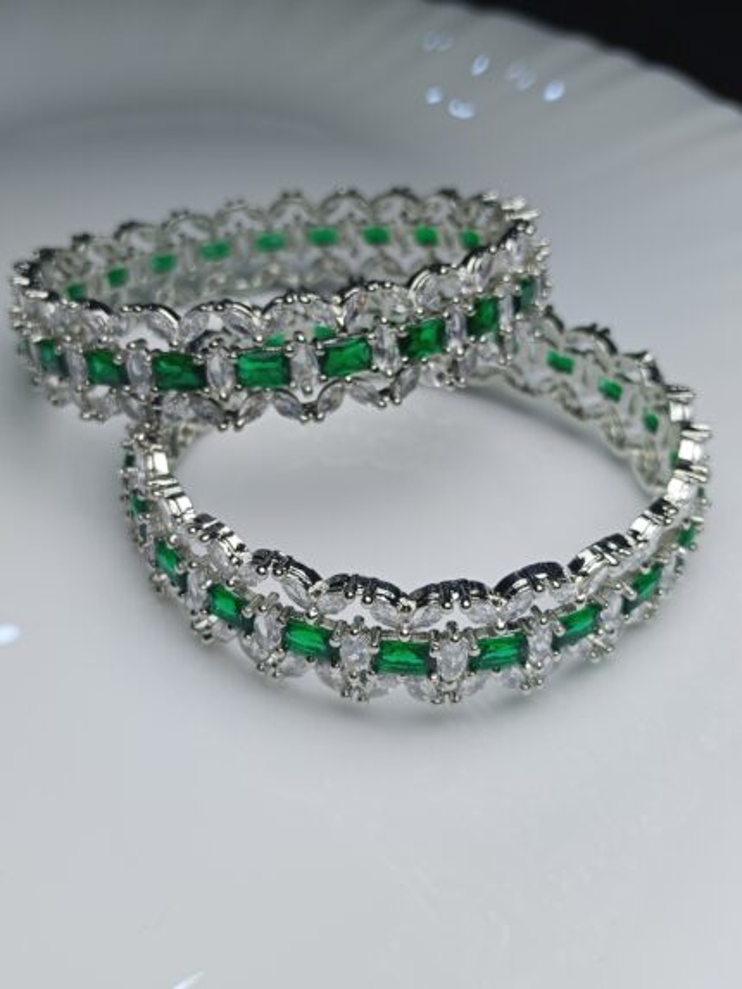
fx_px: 1029
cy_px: 494
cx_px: 371
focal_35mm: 36
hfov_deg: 39.7
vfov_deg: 51.3
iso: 50
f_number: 1.8
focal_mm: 3.98
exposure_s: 1/401
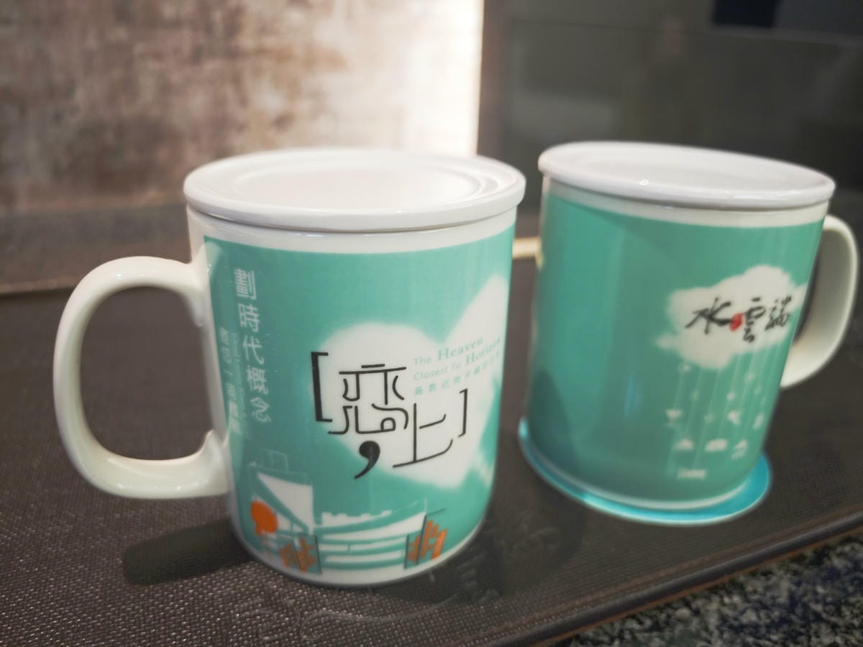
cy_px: 324
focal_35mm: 23
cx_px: 432
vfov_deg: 58.9
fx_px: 573
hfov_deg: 73.9
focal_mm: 8.72
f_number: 2
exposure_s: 1/60
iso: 320
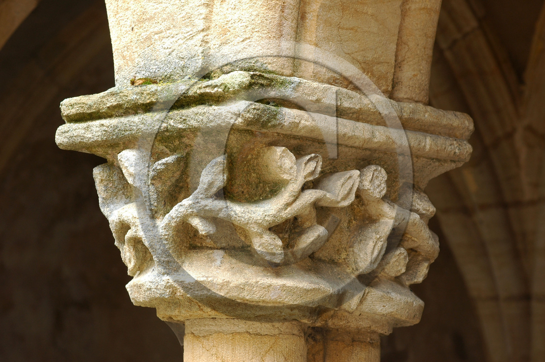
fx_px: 1928
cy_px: 181
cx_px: 272
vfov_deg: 10.7
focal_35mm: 128
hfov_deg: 16.1
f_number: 7.1
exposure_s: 1/13
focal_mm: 85
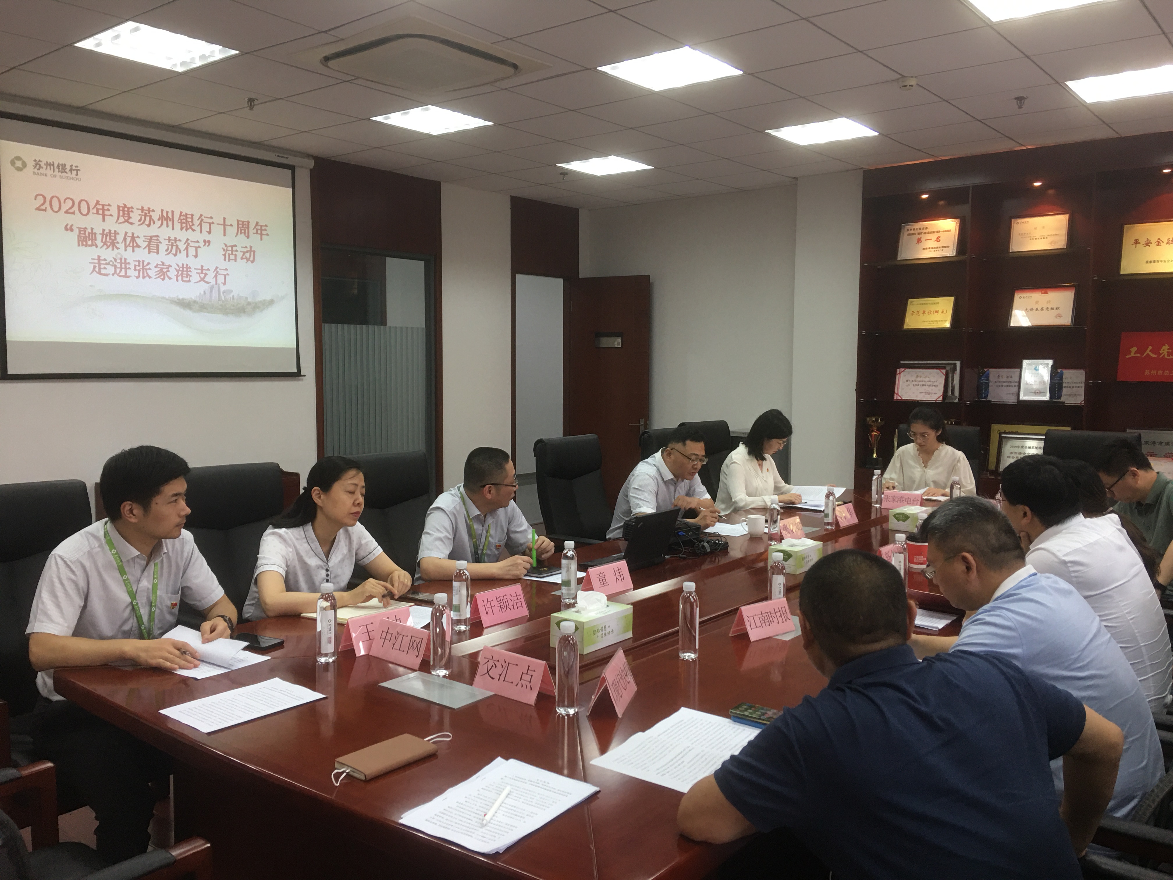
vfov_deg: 48.2
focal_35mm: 29
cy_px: 440
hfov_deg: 61.7
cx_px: 586
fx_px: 983
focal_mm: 4.15
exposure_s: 1/17
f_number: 2.2
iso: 40
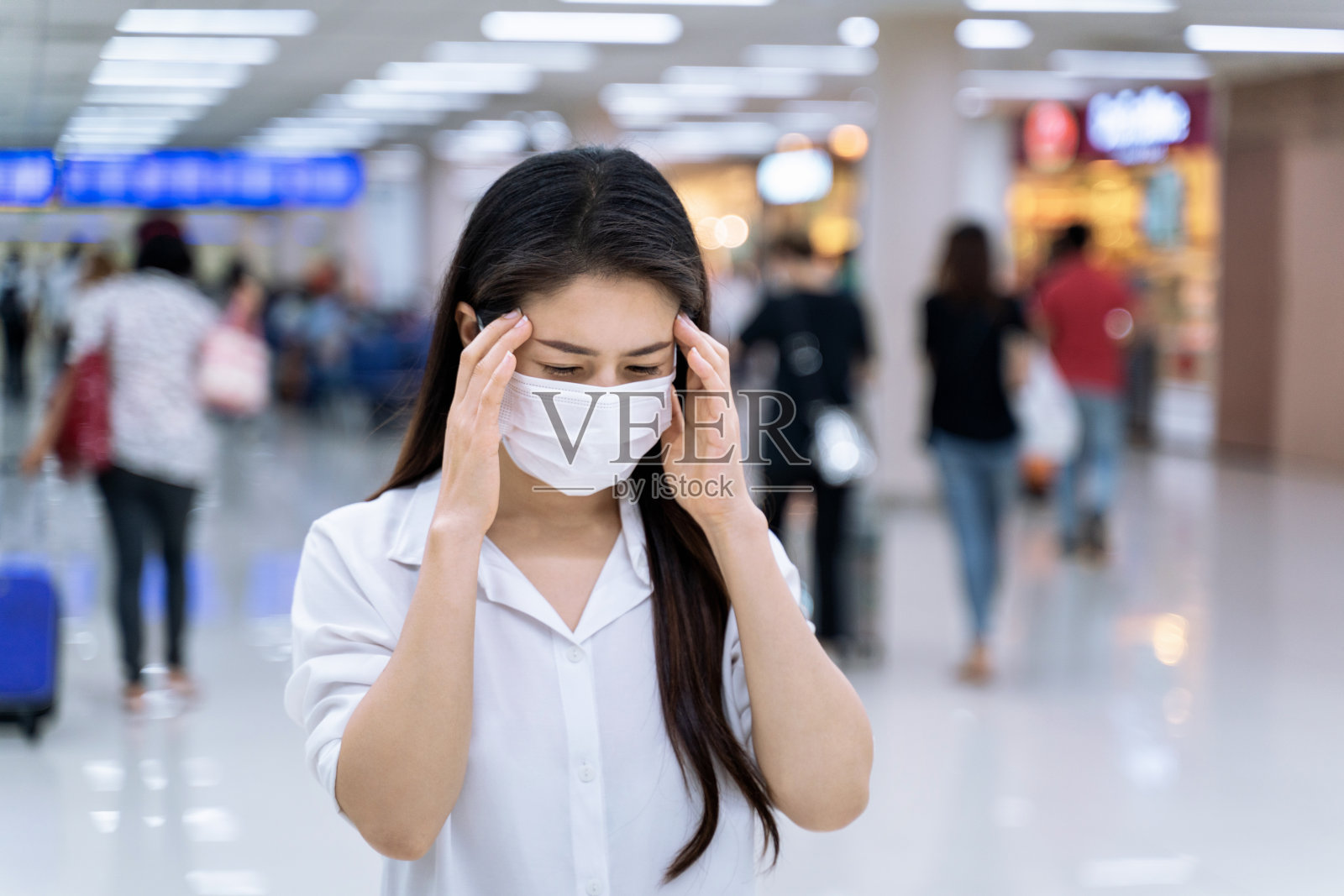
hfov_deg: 27.0
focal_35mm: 75
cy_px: 448
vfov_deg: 18.2
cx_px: 672
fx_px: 2800
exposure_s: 1/80
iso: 400
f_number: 2.8
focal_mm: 75
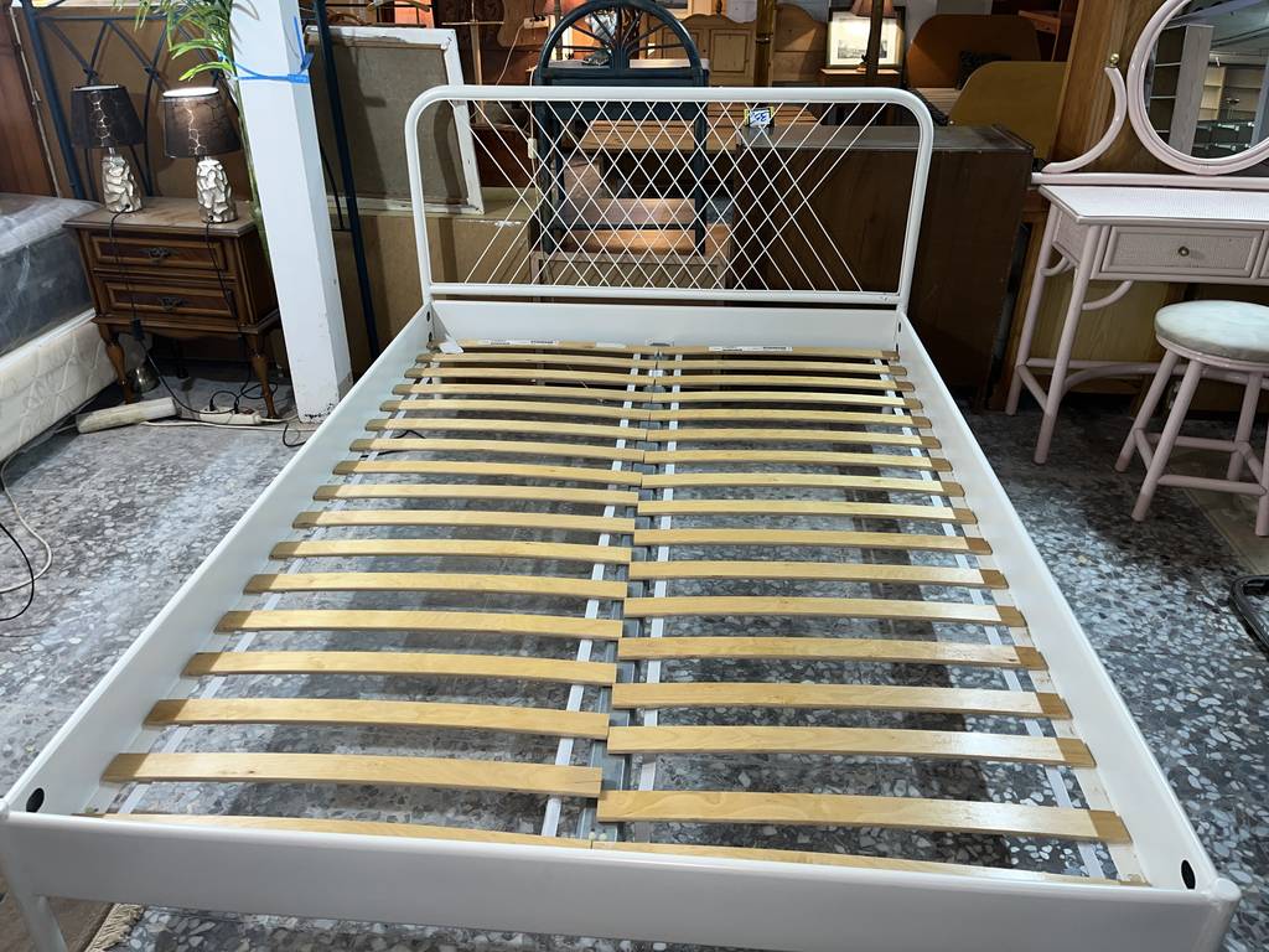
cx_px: 634
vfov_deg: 53.1
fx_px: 953
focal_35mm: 26
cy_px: 476
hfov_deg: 67.3
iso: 50
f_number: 1.6
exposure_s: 1/20
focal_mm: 5.1
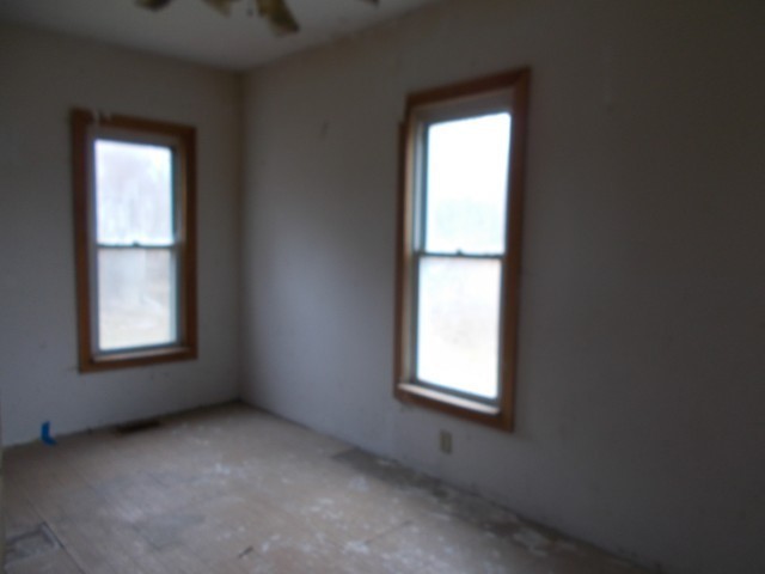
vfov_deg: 53.1
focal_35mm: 26
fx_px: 575
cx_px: 382
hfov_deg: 67.3
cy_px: 287
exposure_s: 1/25
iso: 80
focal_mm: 4.6
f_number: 3.2
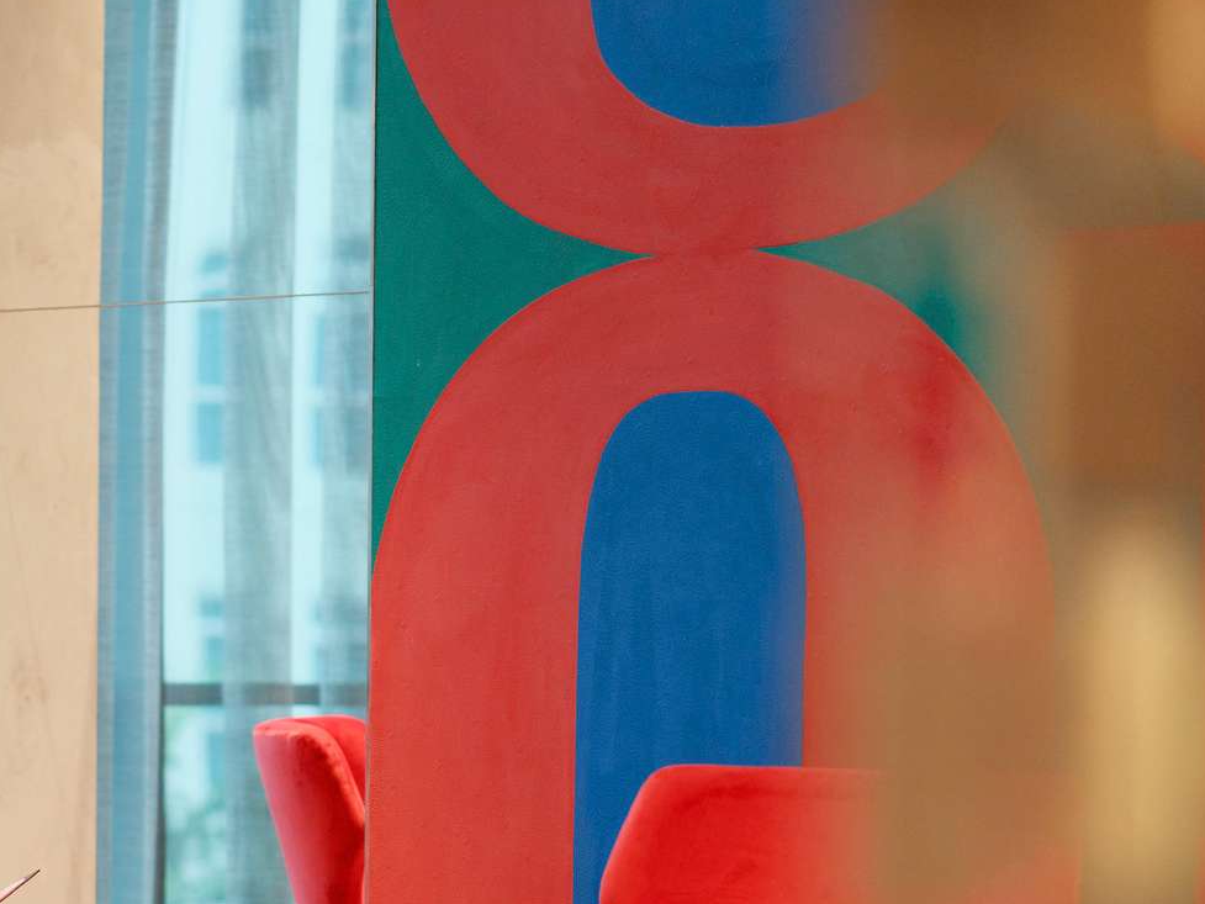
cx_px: -51
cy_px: 877
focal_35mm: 132
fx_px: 4596
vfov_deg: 11.1
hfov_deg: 14.7
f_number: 1.7
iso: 1600
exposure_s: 1/60
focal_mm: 80
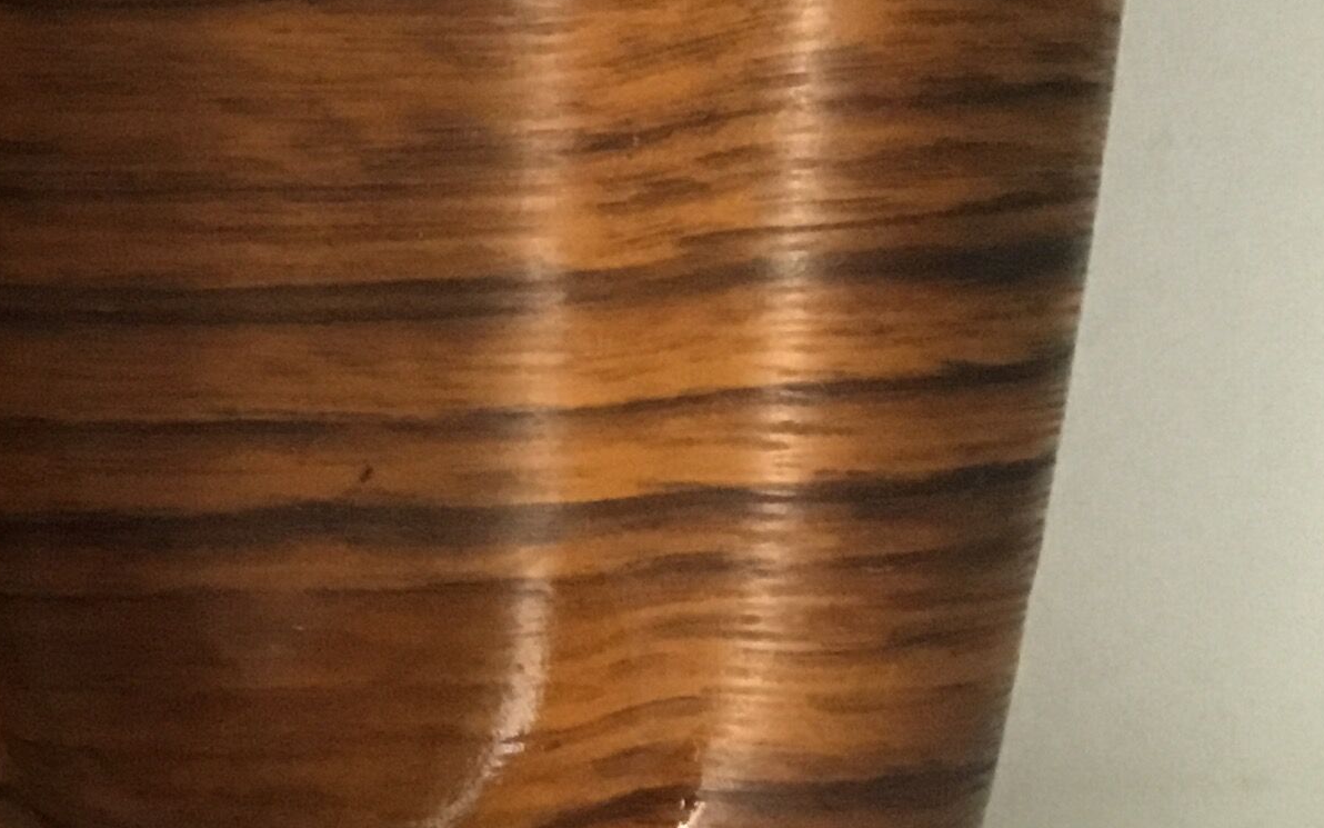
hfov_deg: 21.6
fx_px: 3247
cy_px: 410
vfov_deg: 14.5
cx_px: -208
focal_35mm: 90
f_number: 2.4
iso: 250
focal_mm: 3.3
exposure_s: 1/25
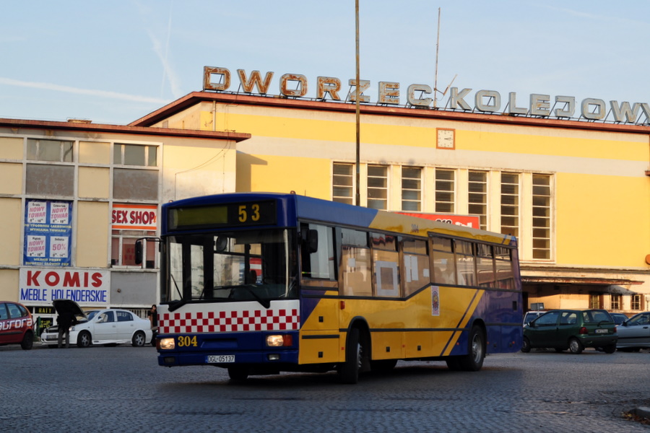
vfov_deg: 20.2
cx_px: 325
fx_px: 1219
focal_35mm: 68
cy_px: 216
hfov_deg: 29.9
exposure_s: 1/160
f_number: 9
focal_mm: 45
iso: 200
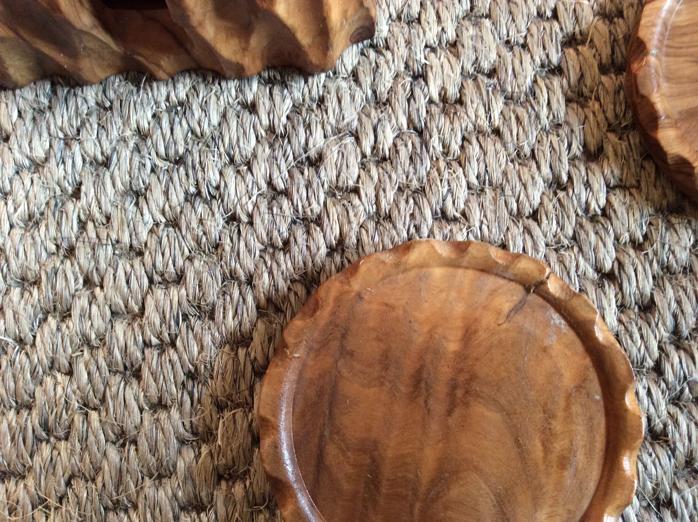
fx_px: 644
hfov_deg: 56.9
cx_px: 349
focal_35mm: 32
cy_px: 261
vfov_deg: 44.1
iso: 100
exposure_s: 1/25
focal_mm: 3.3
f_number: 2.4
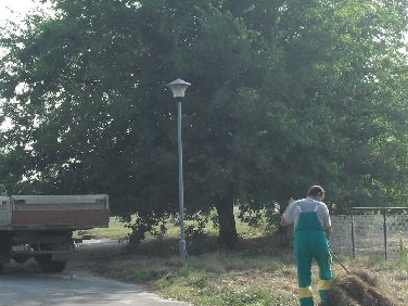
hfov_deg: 19.8
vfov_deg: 14.9
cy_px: 200
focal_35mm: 99
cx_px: 184
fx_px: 1167
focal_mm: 9.9
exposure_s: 1/60
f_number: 10
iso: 80
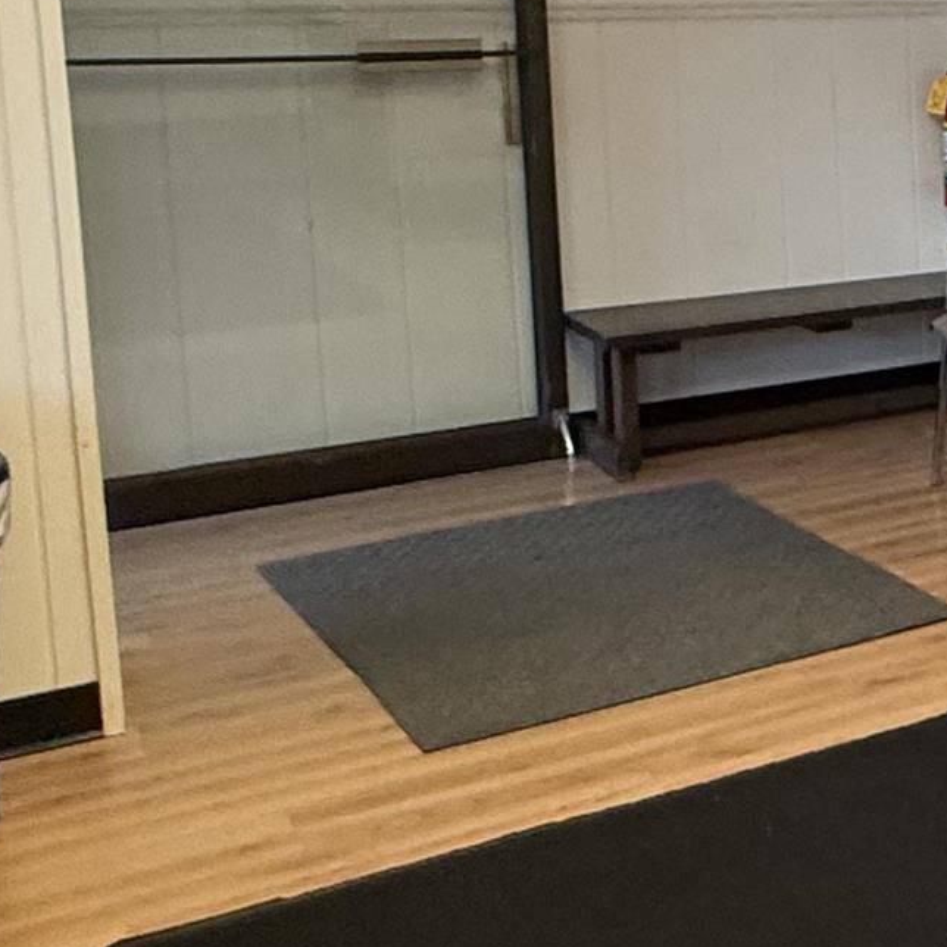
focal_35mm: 59
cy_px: 143
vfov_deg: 28.2
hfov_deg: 18.0
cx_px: 1957
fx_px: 1826
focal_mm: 2.22
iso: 320
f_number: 2.2
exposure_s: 1/120
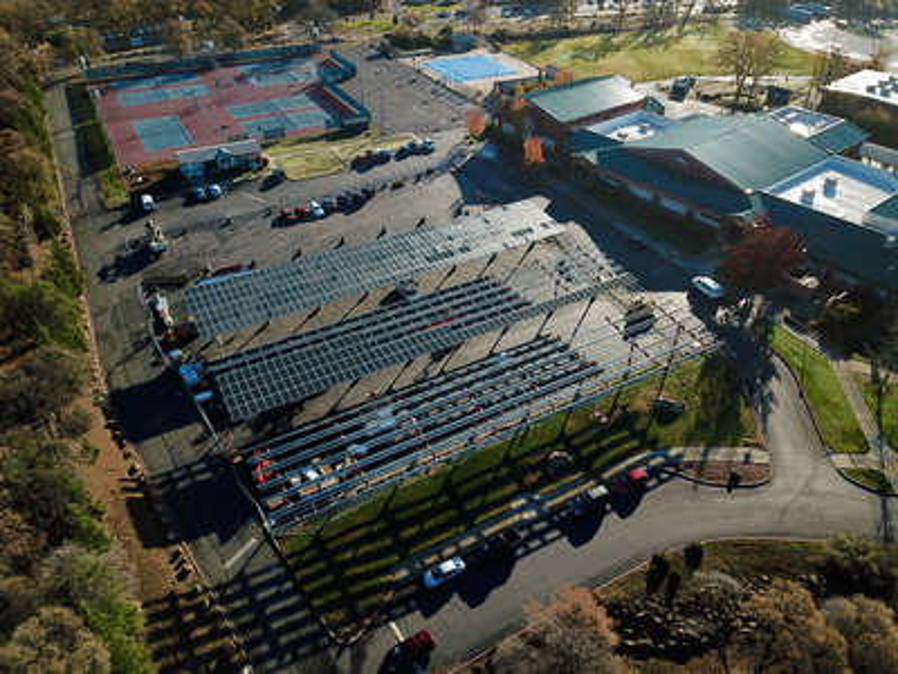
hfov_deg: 67.3
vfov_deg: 53.1
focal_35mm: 26
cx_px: 449
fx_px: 674
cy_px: 337
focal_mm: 4.73
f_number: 2.2
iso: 100
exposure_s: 1/1490
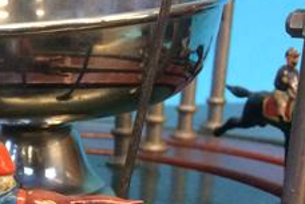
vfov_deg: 13.5
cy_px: 231
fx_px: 839
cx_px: -116
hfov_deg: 18.8
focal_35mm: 99
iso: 80
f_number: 2.2
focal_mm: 4.15
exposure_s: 1/33
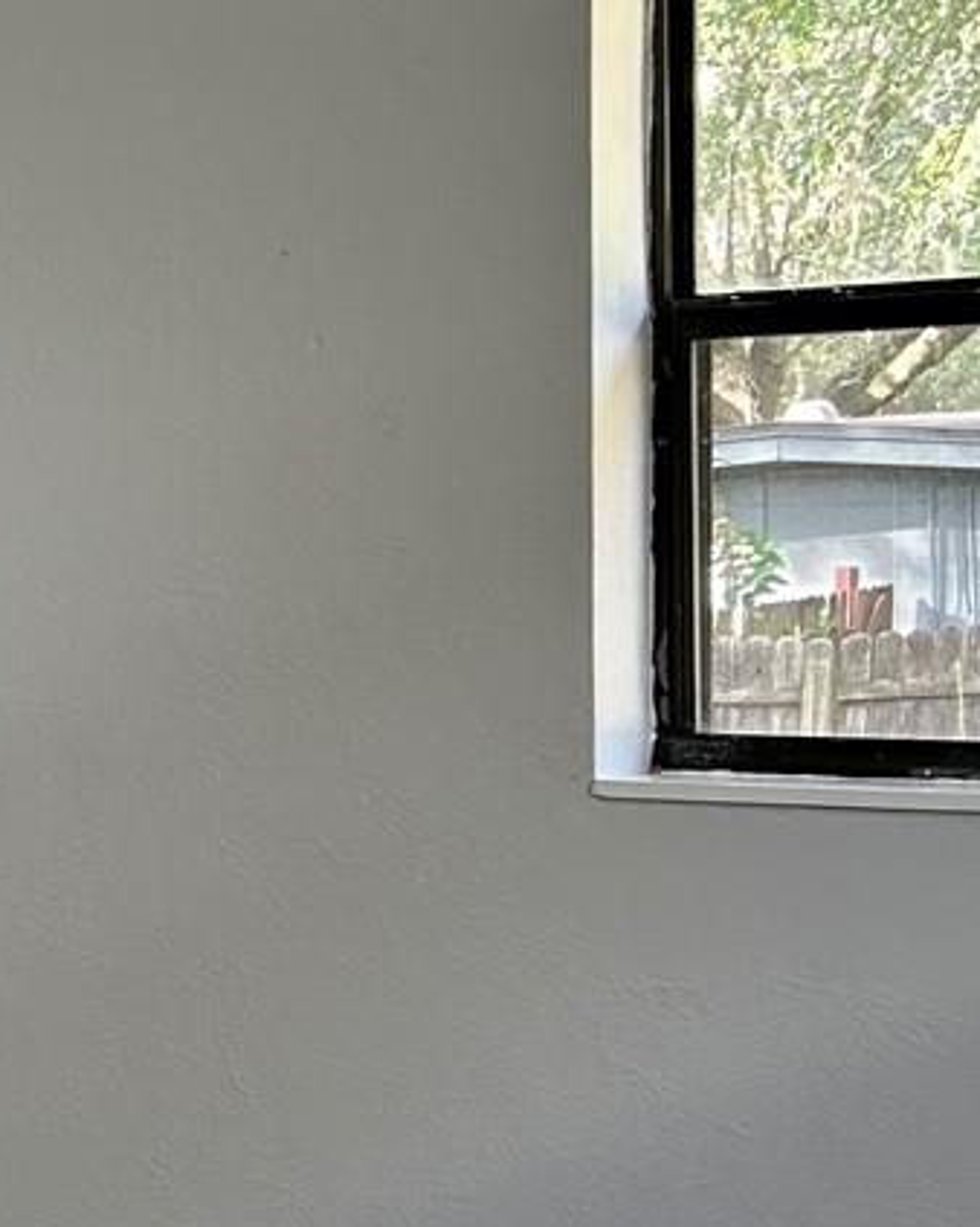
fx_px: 3483
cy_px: 812
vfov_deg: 19.9
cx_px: -591
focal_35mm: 96
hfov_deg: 14.6
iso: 100
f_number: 1.5
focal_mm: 5.7
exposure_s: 1/120
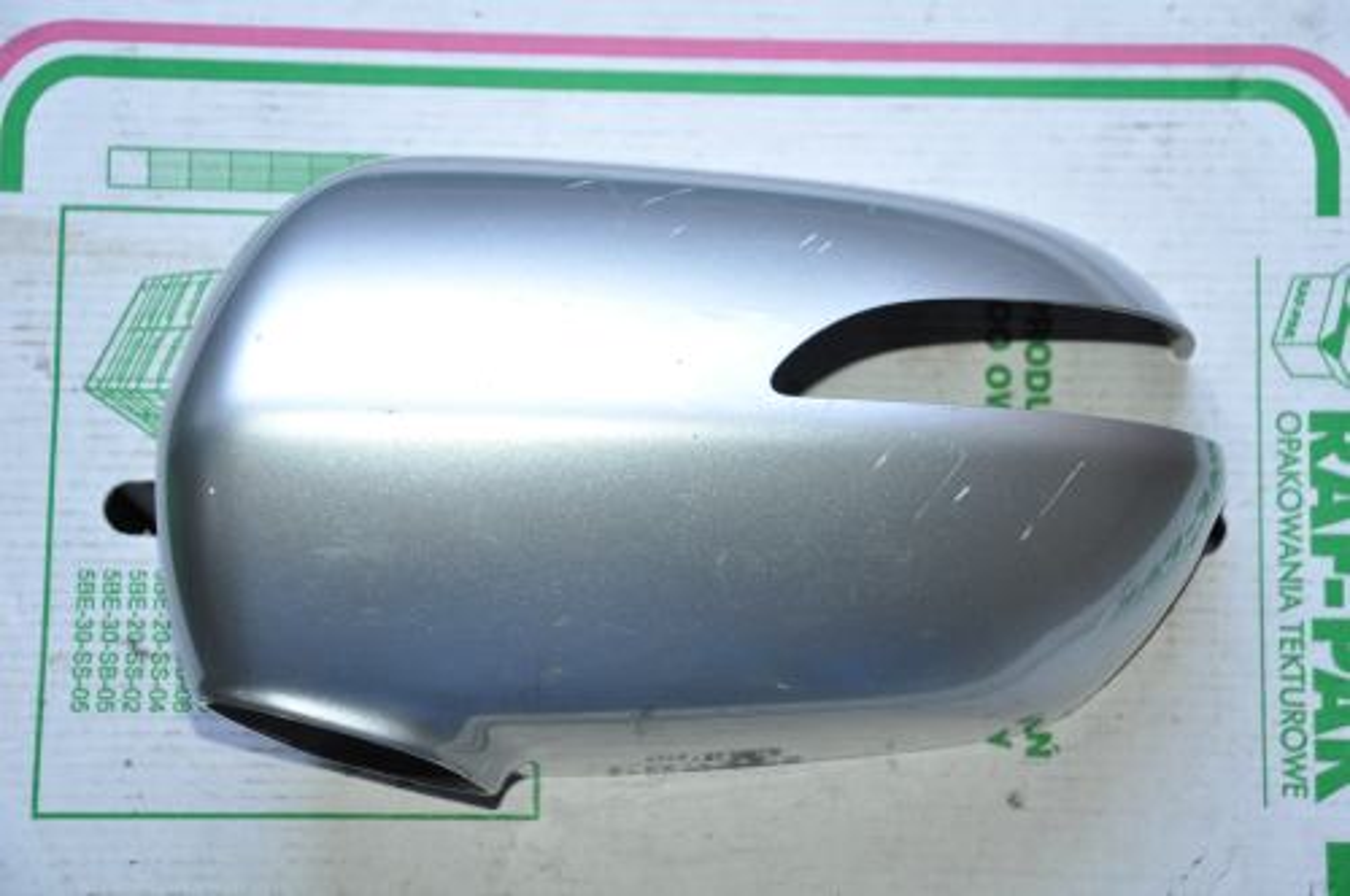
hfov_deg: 21.9
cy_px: 448
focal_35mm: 93
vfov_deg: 14.7
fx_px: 3483
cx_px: 675
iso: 800
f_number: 5.3
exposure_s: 1/60
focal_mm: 62
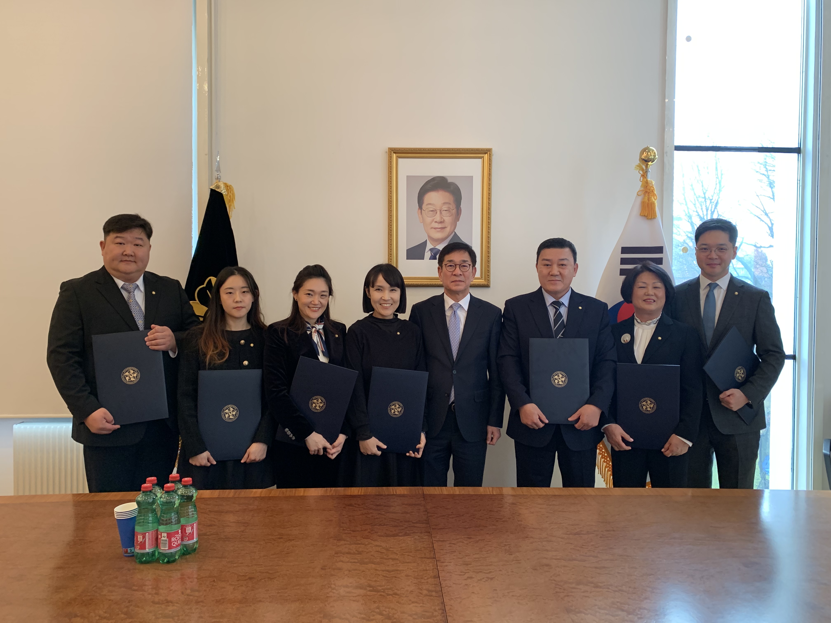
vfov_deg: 53.1
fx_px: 624
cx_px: 416
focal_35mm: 26
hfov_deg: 67.3
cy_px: 312
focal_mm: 4.25
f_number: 1.8
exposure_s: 1/50
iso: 125
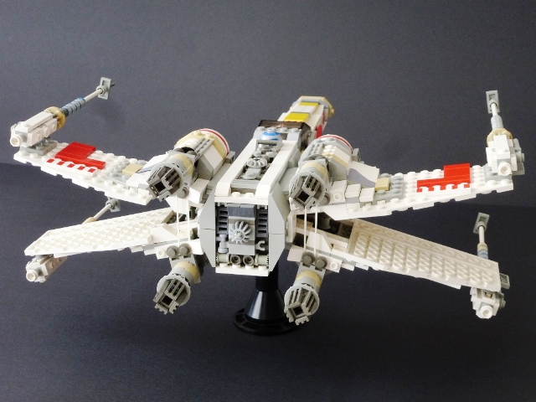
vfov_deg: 25.7
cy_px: 201
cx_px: 268
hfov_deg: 33.8
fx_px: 883
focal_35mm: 57
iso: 400
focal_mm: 10.1
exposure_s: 1/20
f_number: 4.4
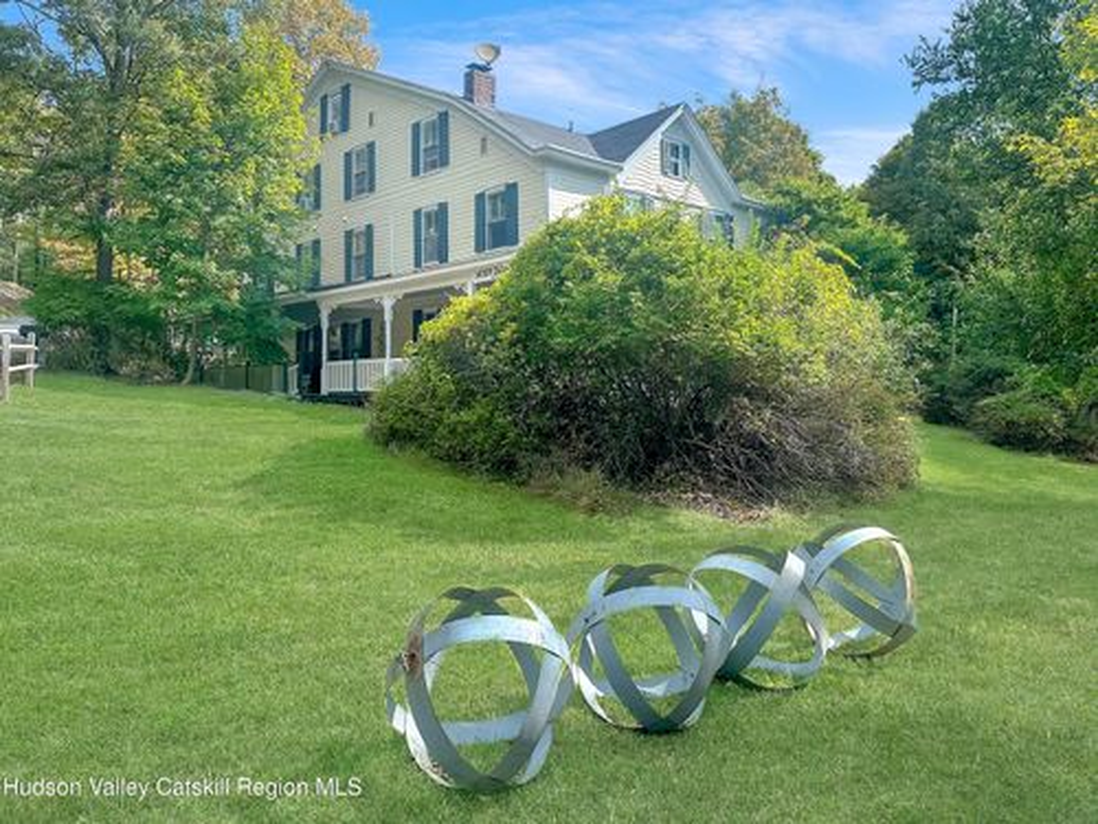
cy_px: 412
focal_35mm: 24
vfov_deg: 56.8
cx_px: 549
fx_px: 761
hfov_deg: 71.6
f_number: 1.8
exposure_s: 1/1600
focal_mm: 6.86
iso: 80
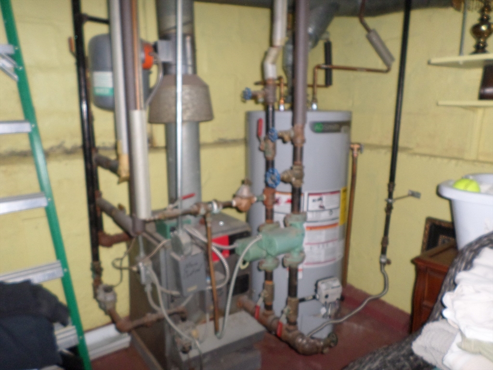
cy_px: 185
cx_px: 246
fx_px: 356
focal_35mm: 25
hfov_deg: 69.4
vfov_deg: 54.9
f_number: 2.5
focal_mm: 4.5
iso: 160
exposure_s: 1/30
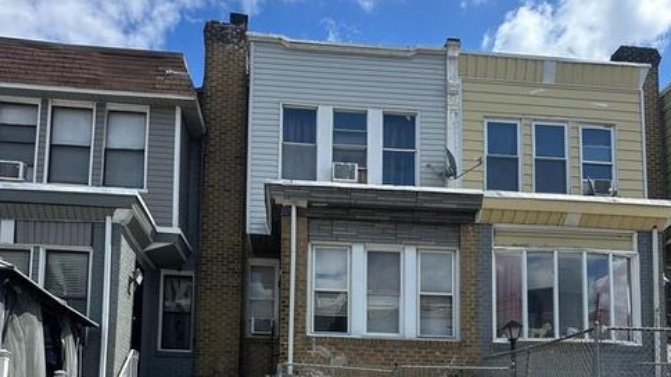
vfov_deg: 30.8
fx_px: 640
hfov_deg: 55.3
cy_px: 365
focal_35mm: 36
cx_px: 334
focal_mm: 6.86
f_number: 1.78
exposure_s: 1/4184
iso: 80
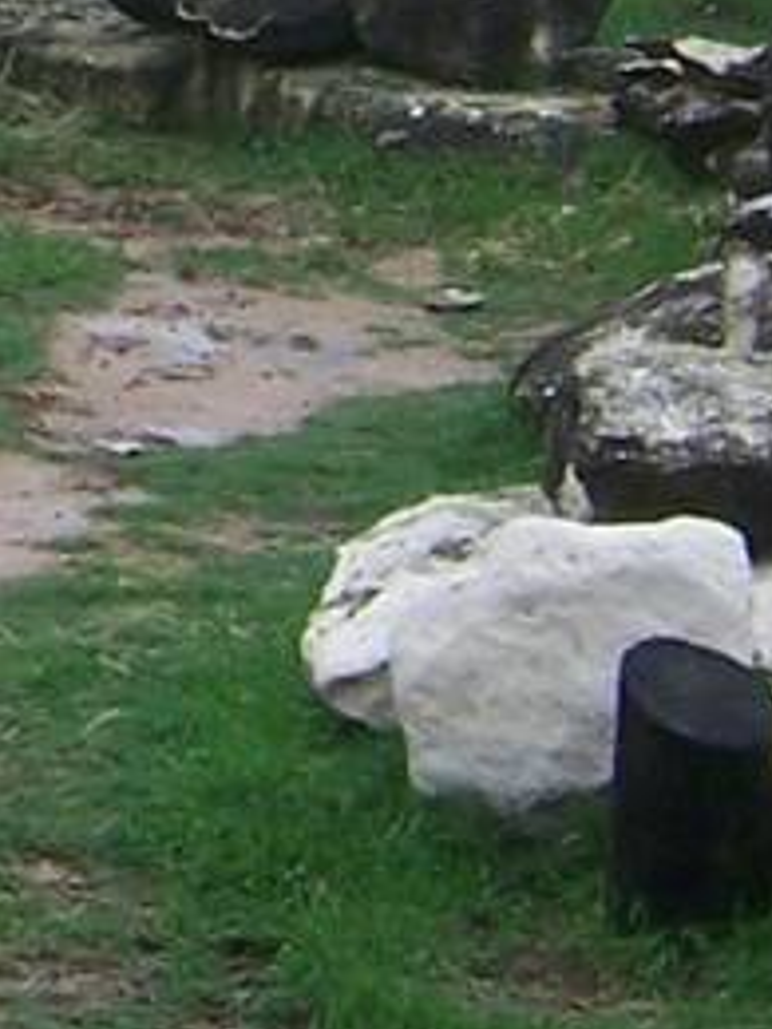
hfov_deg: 6.9
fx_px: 6036
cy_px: -554
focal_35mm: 203
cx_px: -1085
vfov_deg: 9.5
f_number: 3.4
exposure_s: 1/250
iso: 80
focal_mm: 5.5
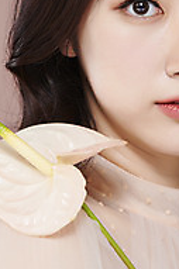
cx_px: 126
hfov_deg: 6.2
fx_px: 1644
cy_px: 58
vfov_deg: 9.3
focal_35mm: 220
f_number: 11
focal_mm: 105
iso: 64
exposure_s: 1/125
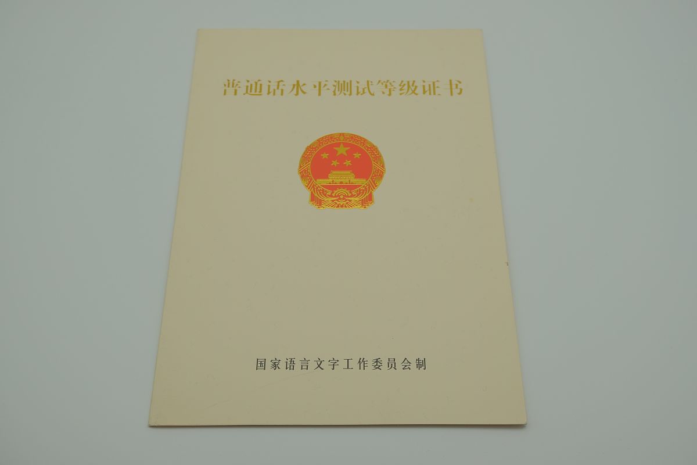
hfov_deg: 47.4
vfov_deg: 32.6
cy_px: 232
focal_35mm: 41
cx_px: 348
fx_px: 794
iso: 200
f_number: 5.6
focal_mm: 27.1
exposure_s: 1/200
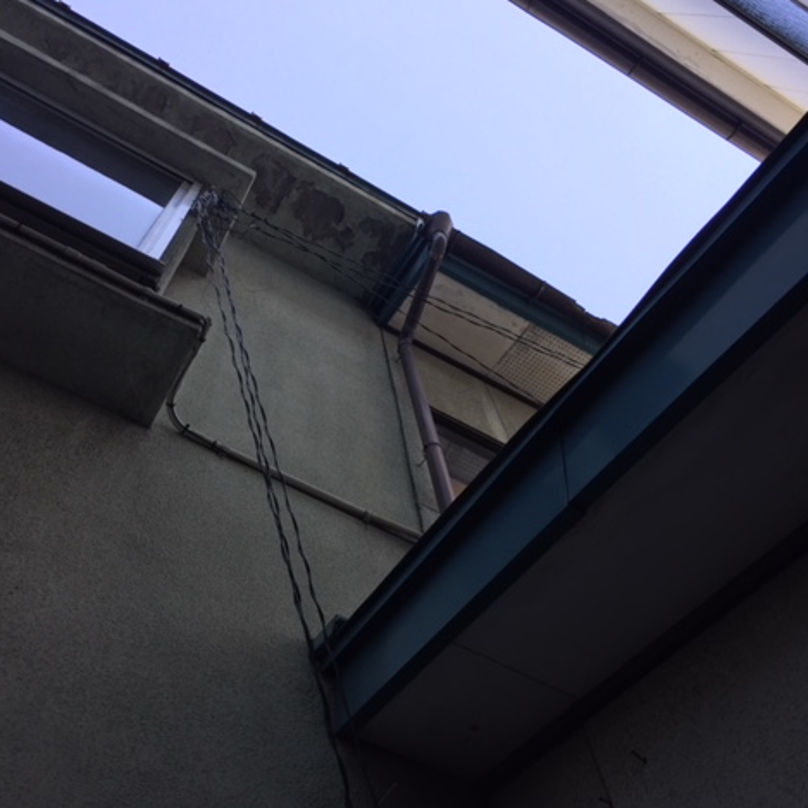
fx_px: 924
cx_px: 389
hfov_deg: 47.2
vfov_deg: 47.2
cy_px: 410
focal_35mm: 35
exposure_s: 1/514
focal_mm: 4.15
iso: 32
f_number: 2.2
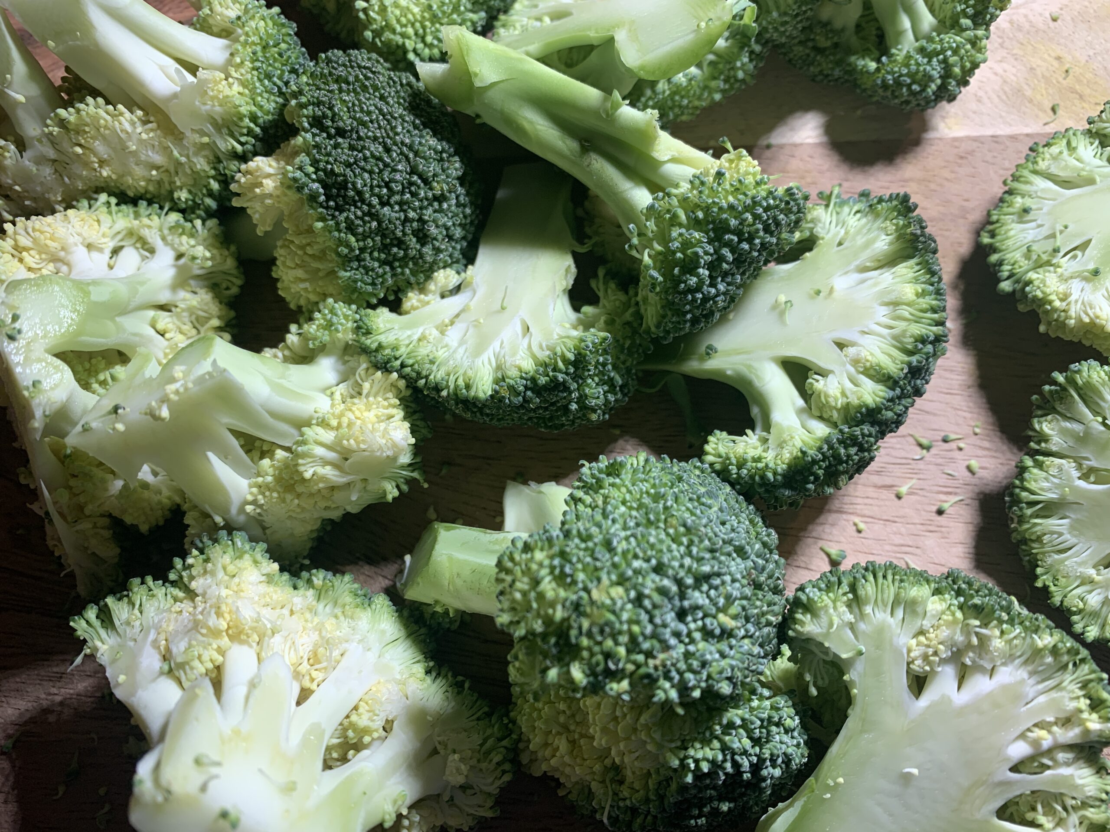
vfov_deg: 53.1
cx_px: 555
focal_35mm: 26
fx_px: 834
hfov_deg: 67.3
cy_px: 416
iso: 32
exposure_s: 1/100
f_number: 1.8
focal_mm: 4.25
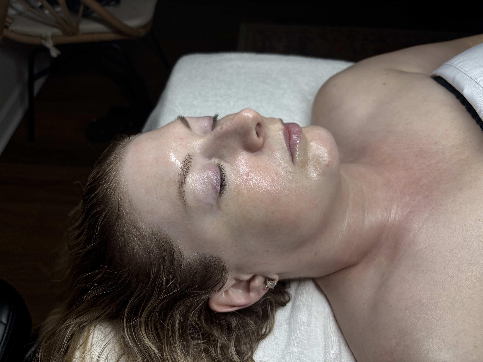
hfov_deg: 67.3
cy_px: 181
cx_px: 242
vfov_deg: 53.1
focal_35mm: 26
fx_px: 363
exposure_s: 1/226
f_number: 1.6
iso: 40
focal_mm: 5.96
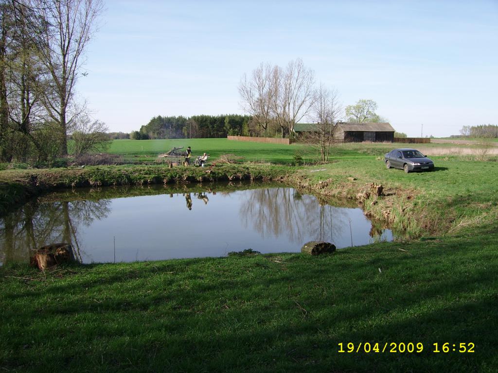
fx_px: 504
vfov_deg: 40.7
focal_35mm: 35
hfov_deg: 52.6
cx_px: 249
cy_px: 186
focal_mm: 5.95
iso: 50
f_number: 5.8
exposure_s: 1/192
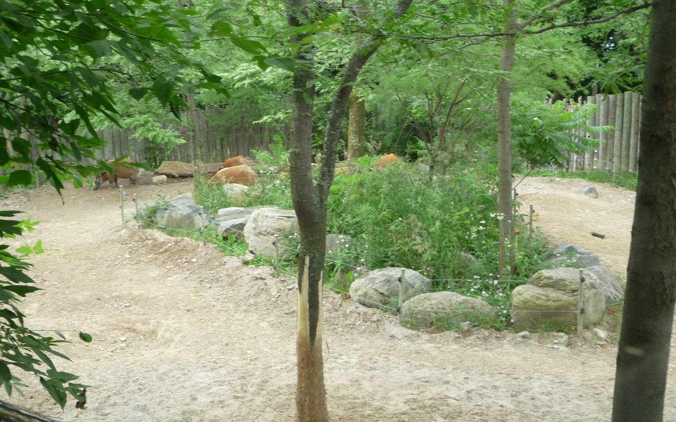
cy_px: 228
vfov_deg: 26.9
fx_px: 884
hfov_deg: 41.8
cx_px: 339
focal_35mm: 48
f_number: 4.1
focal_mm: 7.6
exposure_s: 1/50
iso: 100
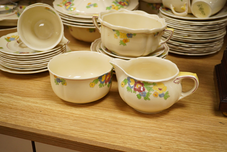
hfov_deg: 43.6
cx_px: 114
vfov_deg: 29.9
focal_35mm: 45
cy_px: 76
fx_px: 284
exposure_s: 1/320
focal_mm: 30
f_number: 6.3
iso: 2500
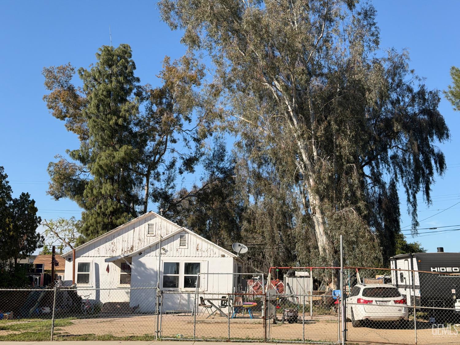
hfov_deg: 39.7
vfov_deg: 30.3
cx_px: 230
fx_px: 638
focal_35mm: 48
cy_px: 172
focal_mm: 6.76
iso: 64
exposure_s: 1/3891
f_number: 1.78
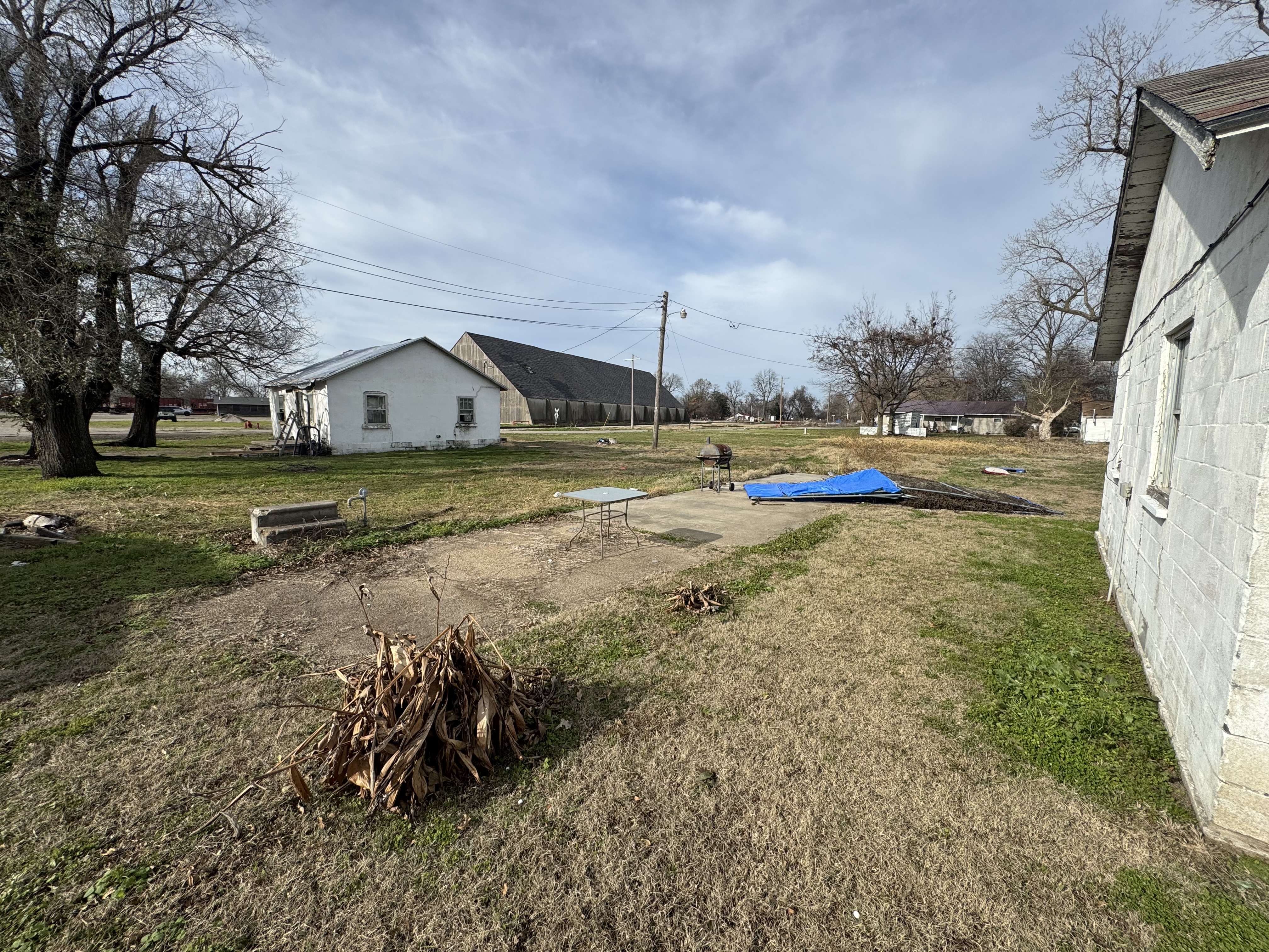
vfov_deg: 85.7
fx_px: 513
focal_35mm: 14
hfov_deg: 102.1
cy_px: 476
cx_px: 634
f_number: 2.2
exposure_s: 1/2028
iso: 50
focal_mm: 2.22
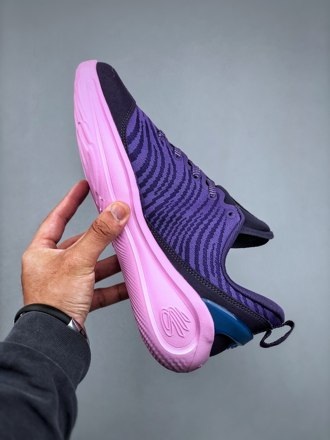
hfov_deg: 25.7
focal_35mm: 57
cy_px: 220
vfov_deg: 33.8
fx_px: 725
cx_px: 165
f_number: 2.8
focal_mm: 6.6
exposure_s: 1/50
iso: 25
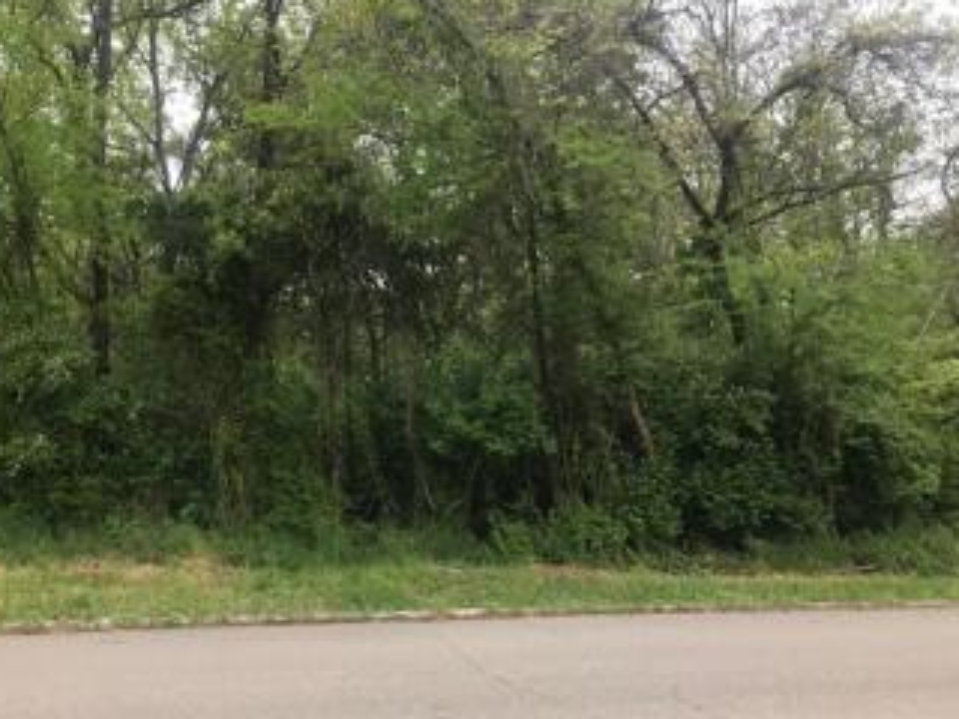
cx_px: 414
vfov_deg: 40.7
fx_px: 970
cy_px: 330
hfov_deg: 52.5
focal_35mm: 35
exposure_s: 1/584
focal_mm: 3.99
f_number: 1.8
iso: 20
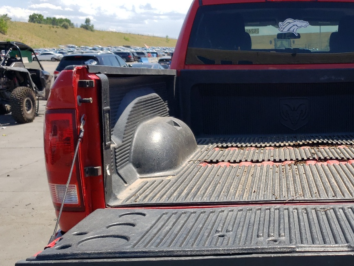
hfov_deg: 37.3
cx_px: 313
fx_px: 491
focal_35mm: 48
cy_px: 163
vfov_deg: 30.2
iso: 50
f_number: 1.5
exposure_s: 1/2500
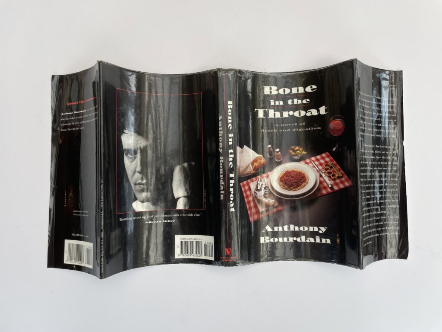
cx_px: 221
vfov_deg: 53.1
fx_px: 332
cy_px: 166
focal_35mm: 26
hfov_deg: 67.3
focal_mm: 4.2
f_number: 1.6
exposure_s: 1/263
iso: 32
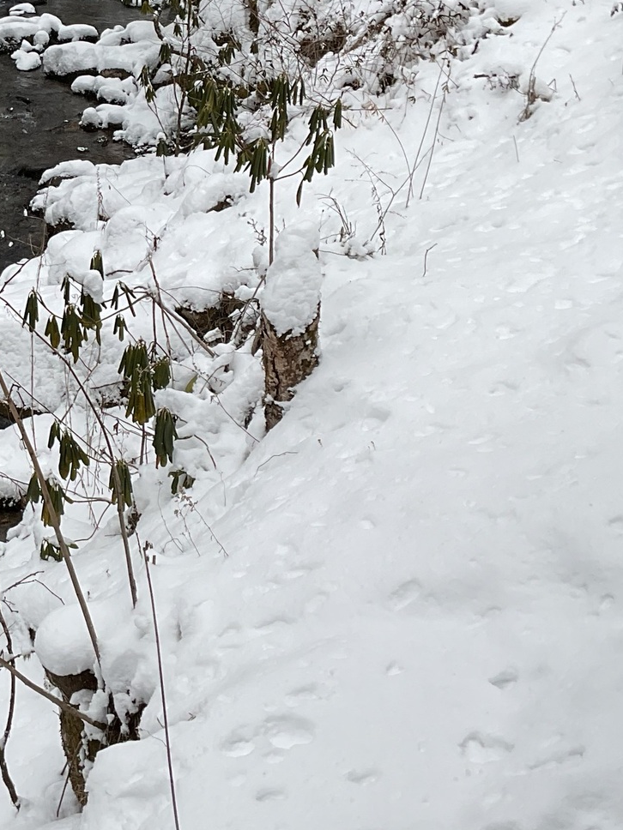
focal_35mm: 69
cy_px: 255
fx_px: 1656
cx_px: -61
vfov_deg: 27.9
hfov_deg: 20.3
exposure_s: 1/978
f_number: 1.8
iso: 16
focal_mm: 3
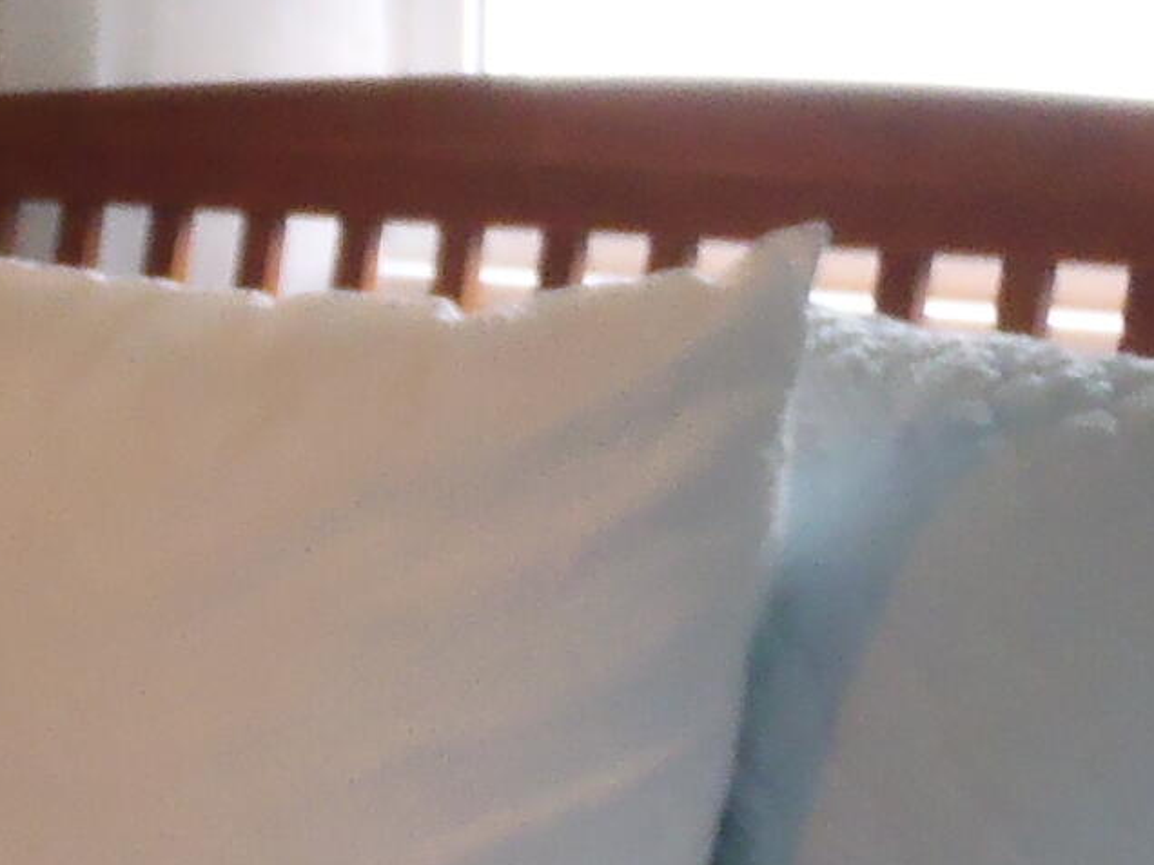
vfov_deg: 11.2
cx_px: -617
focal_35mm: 132
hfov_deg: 13.9
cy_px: 517
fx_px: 4401
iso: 250
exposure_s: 1/30
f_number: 3.5
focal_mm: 5
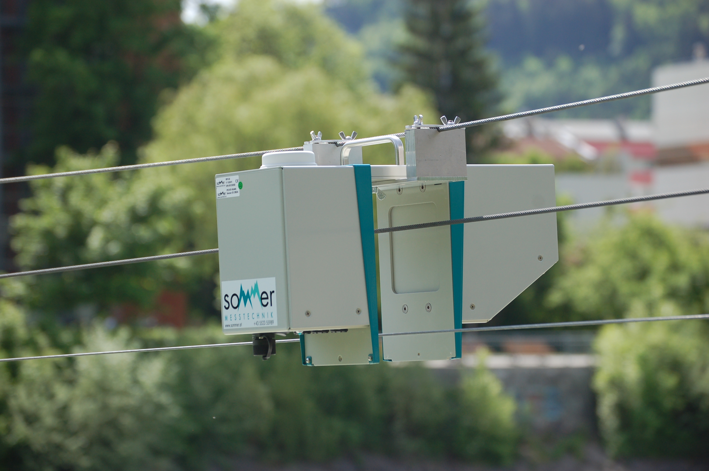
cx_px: 354
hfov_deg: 14.4
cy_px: 236
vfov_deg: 9.6
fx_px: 2804
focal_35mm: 142
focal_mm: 95
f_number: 5.6
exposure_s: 1/500
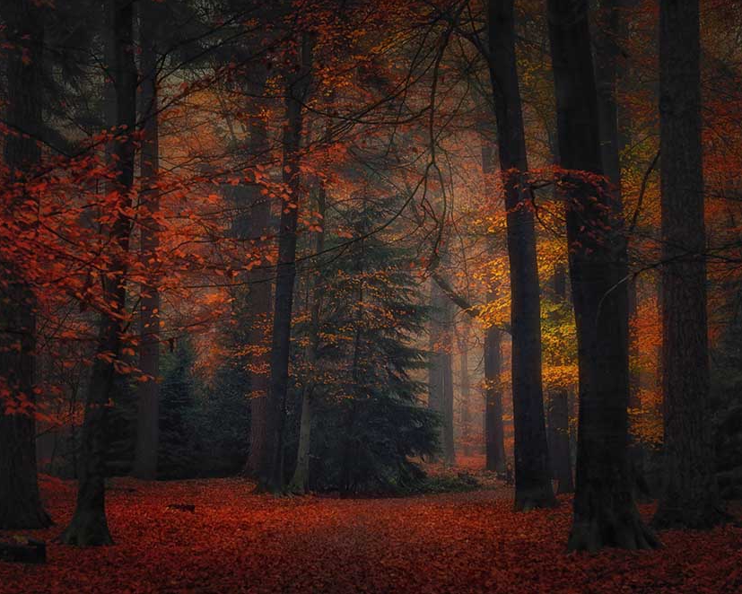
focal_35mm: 143
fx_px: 3141
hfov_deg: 13.5
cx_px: 342
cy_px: 296
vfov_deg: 10.8
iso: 800
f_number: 9
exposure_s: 1/30
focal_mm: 126
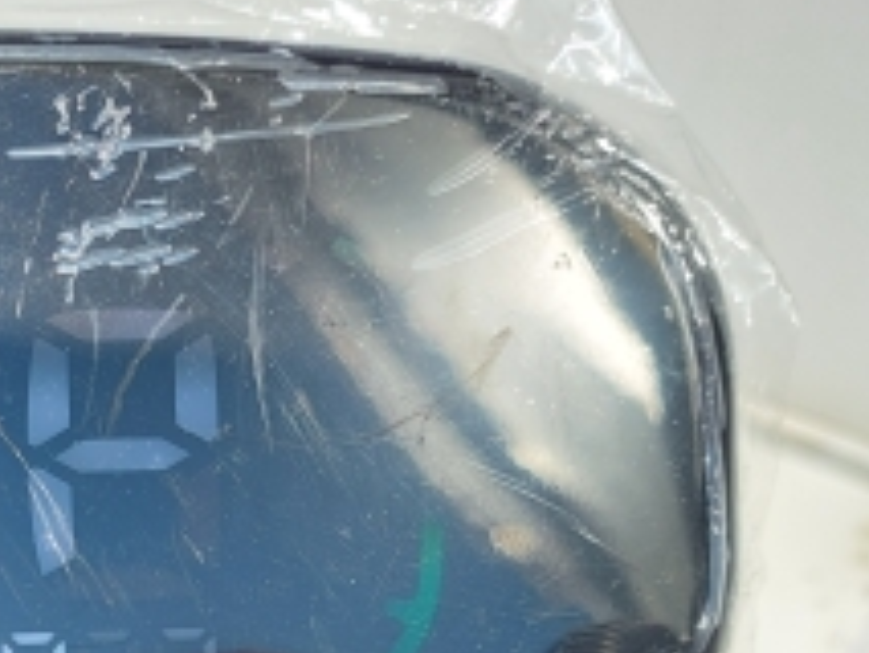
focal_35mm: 65
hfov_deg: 27.3
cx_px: -90
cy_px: 780
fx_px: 1633
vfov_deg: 21.1
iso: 40
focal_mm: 5.23
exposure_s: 1/472
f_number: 1.8
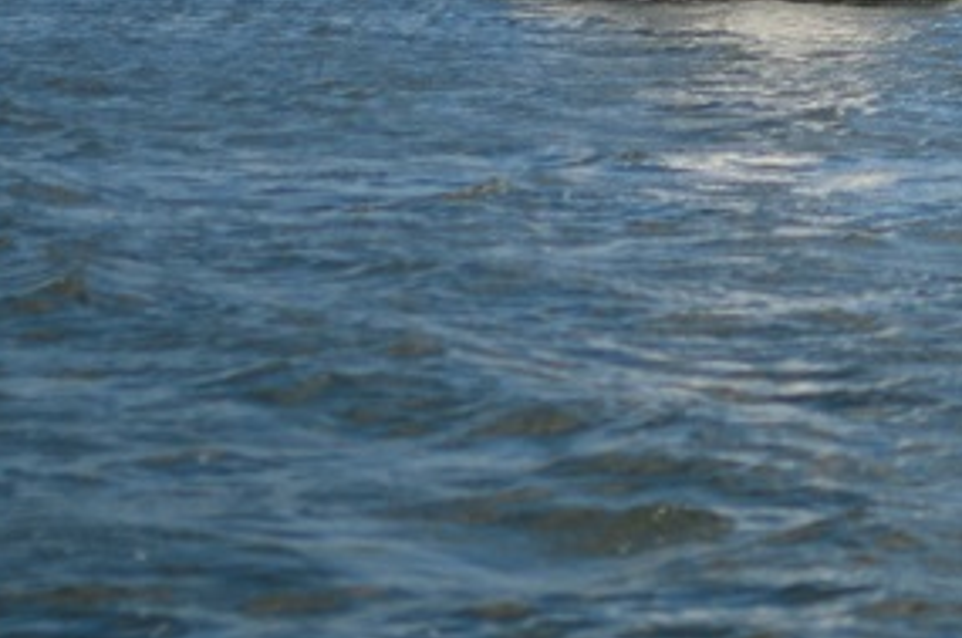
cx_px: 1156
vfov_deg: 7.3
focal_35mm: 184
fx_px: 4902
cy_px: -265
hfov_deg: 11.0
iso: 125
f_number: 1.8
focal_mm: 35
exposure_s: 1/8000
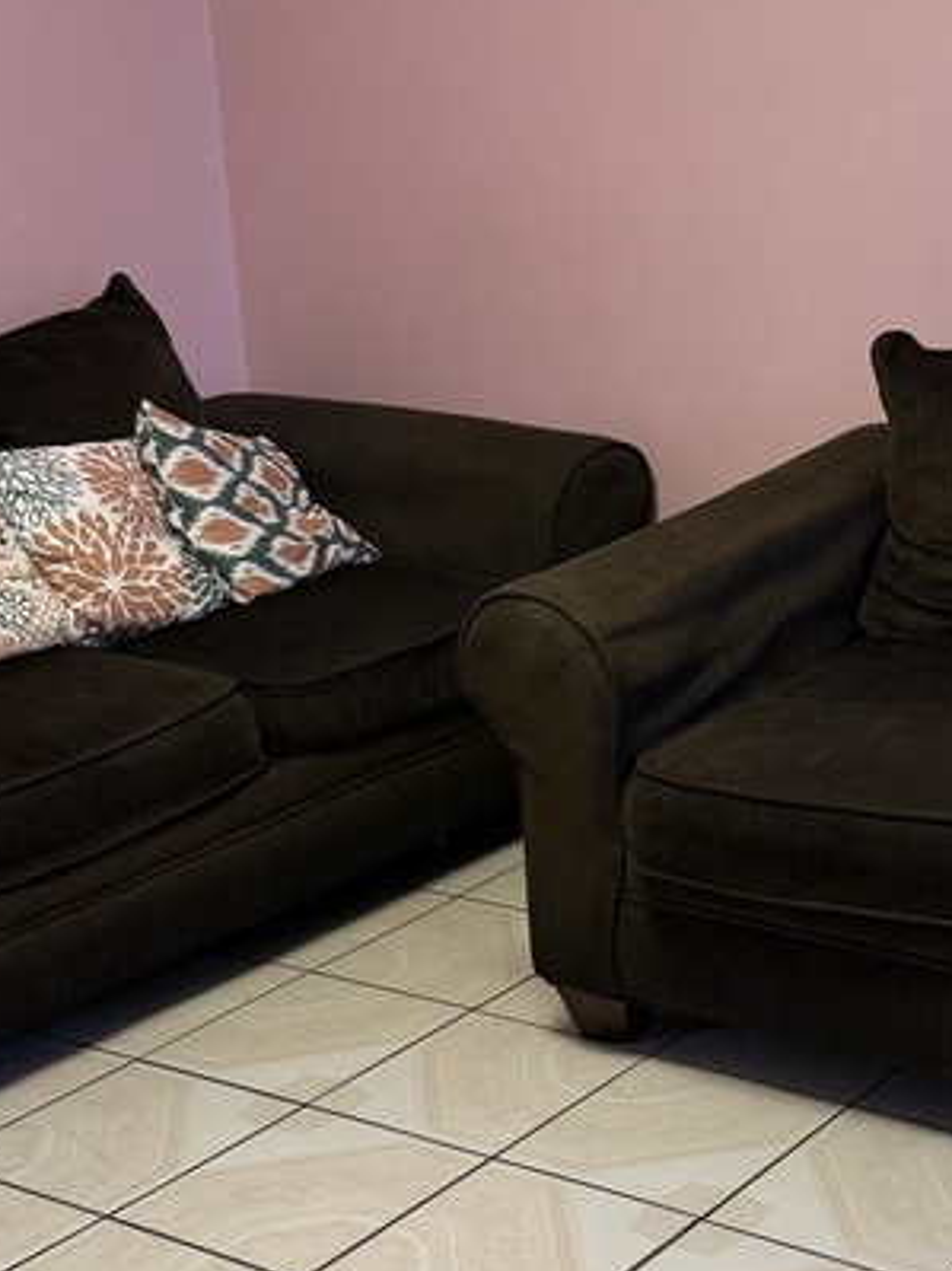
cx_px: 831
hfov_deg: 22.1
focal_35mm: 65
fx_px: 2385
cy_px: 506
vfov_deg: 29.8
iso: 200
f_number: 1.78
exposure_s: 1/60
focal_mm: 6.76
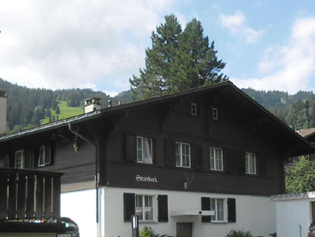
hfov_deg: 55.3
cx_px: 158
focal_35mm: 33
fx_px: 301
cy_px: 135
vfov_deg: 42.9
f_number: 3.5
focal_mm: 4.9
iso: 80
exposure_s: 1/490
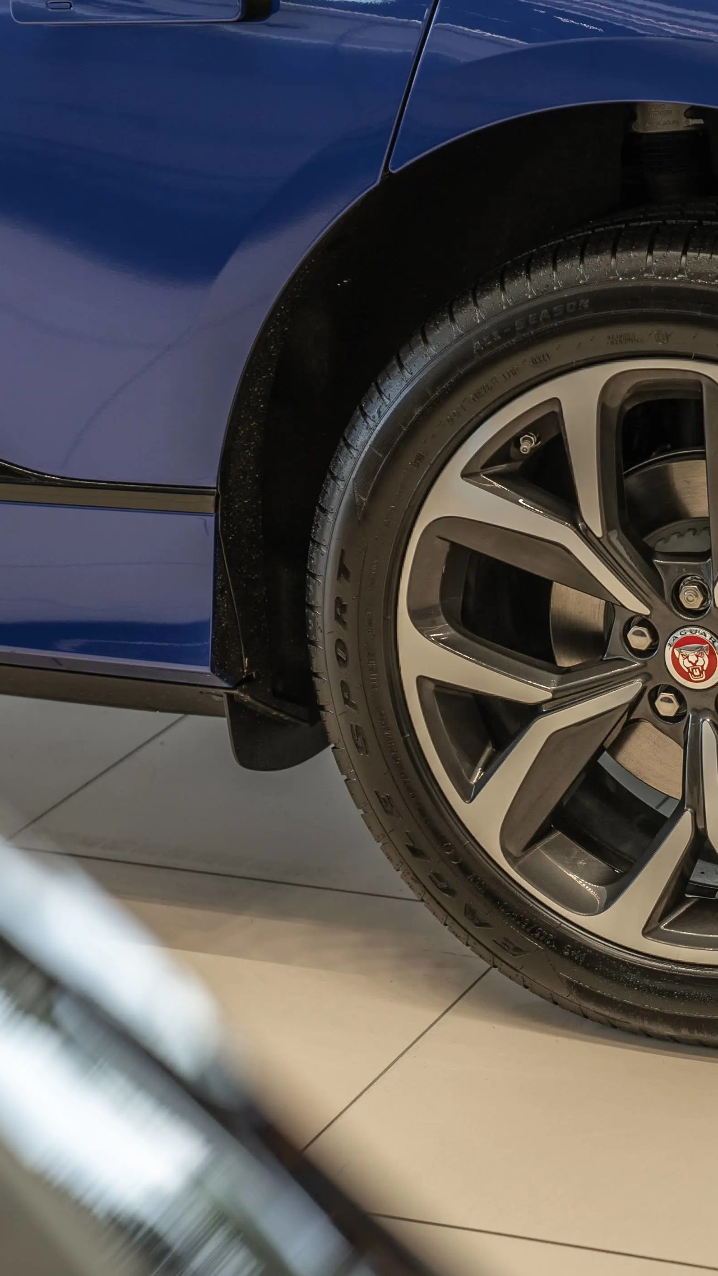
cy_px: 638
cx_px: 636
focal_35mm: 110
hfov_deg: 11.0
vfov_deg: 19.5
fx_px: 3723
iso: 80
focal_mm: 70
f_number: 2.8
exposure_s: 1/160
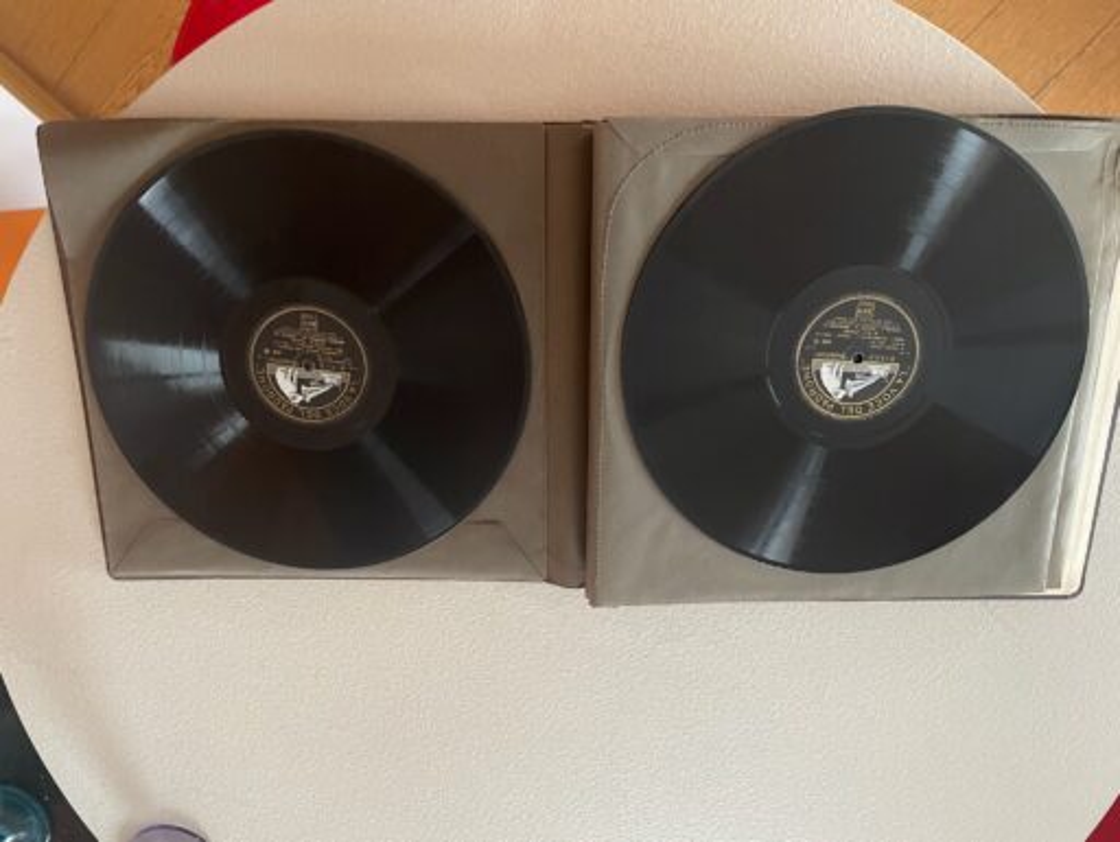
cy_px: 421
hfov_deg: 67.3
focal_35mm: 26
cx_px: 560
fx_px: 842
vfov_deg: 53.1
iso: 640
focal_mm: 4.2
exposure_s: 1/30
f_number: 1.6
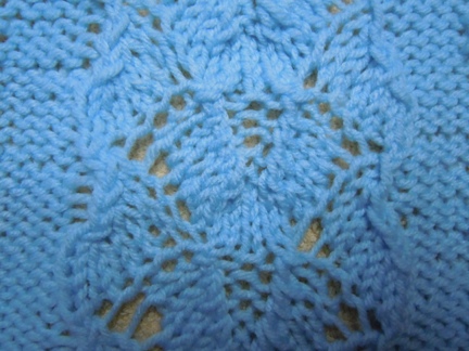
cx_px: 234
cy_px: 176
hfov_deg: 60.0
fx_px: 406
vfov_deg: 46.8
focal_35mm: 30
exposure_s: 1/100
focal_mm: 5.4
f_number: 3.5
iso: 800
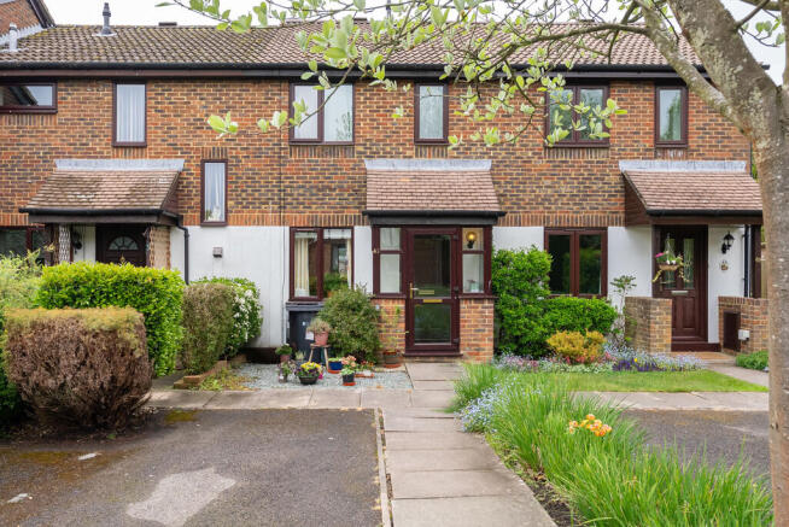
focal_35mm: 24
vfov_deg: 54.2
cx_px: 394
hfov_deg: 74.9
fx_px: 515
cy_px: 264
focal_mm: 23.5
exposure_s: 1/400
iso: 1250
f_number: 7.1
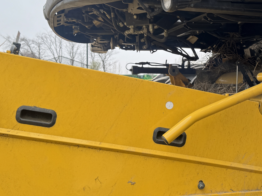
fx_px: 416
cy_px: 70
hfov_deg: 34.6
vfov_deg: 26.4
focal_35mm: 55
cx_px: 177
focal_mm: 6.76
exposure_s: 1/139
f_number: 1.78
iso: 50
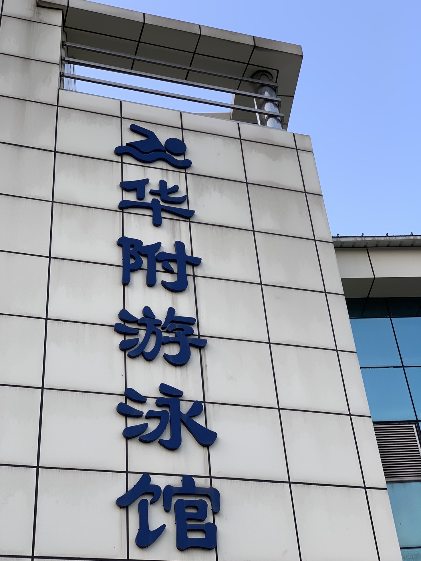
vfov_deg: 36.2
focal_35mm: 53
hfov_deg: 27.5
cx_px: 211
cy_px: 279
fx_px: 859
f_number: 2.4
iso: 16
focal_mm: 6
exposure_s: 1/164
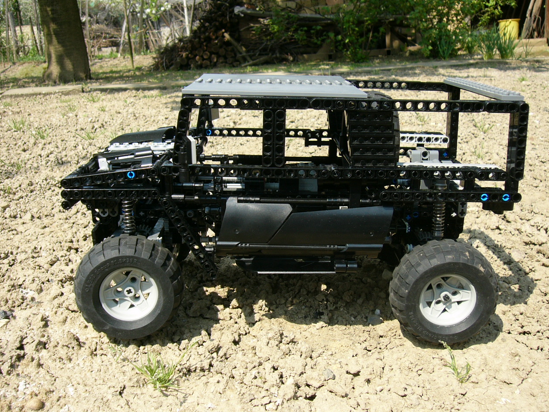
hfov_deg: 51.4
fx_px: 571
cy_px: 209
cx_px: 272
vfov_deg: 39.7
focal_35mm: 36
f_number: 8
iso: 50
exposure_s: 1/80
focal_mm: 5.8
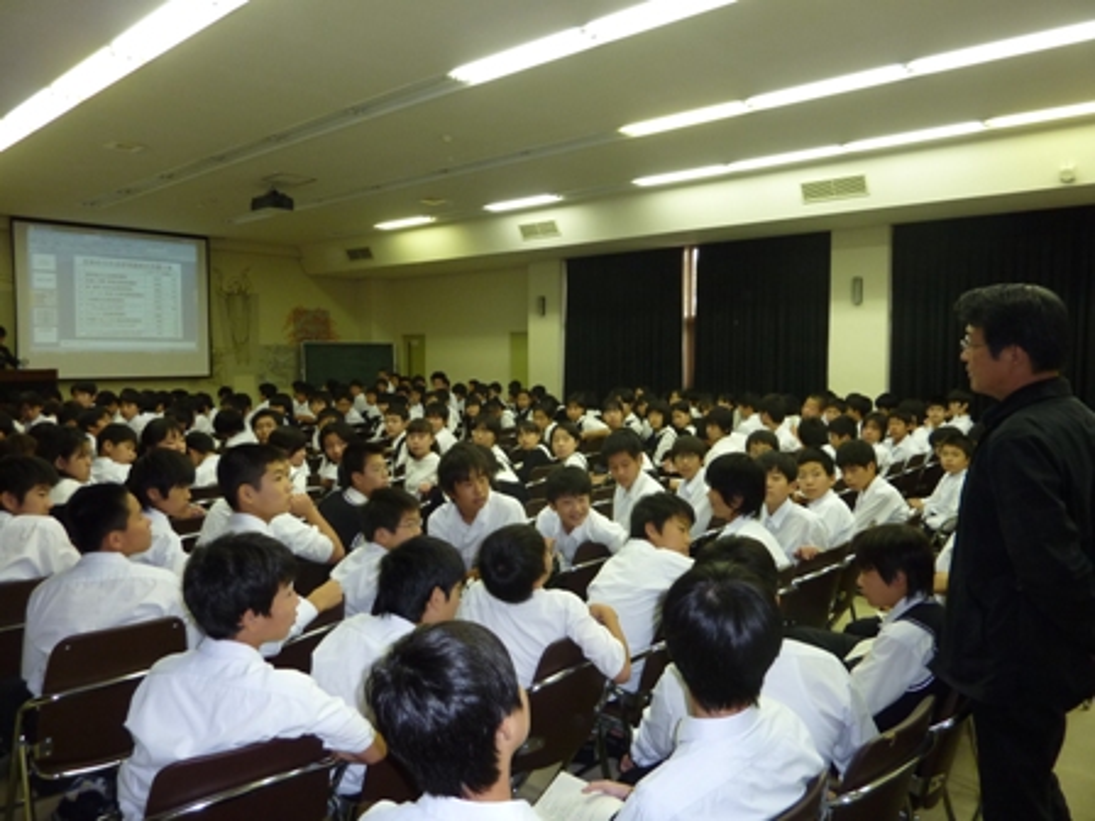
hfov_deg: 69.4
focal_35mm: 25
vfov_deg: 54.9
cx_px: 548
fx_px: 791
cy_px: 410
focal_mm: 4.1
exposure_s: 1/30
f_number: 3.3
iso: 160
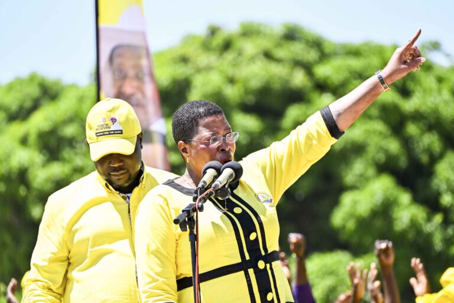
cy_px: 152
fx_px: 4035
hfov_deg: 6.4
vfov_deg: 4.3
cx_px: 227
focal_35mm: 320
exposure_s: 1/1000
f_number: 8
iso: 800
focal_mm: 320
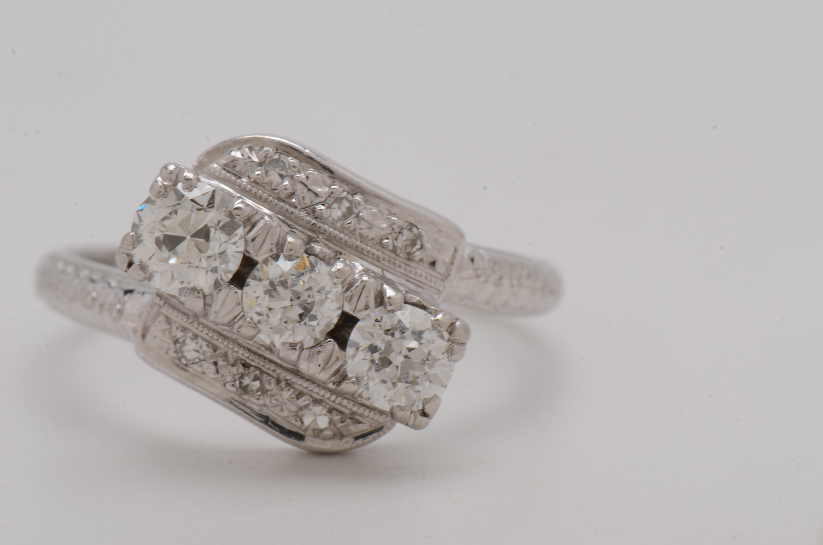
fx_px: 2909
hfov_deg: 16.1
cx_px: 412
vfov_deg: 10.7
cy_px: 272
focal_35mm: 128
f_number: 22
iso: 200
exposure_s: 1/125
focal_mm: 85
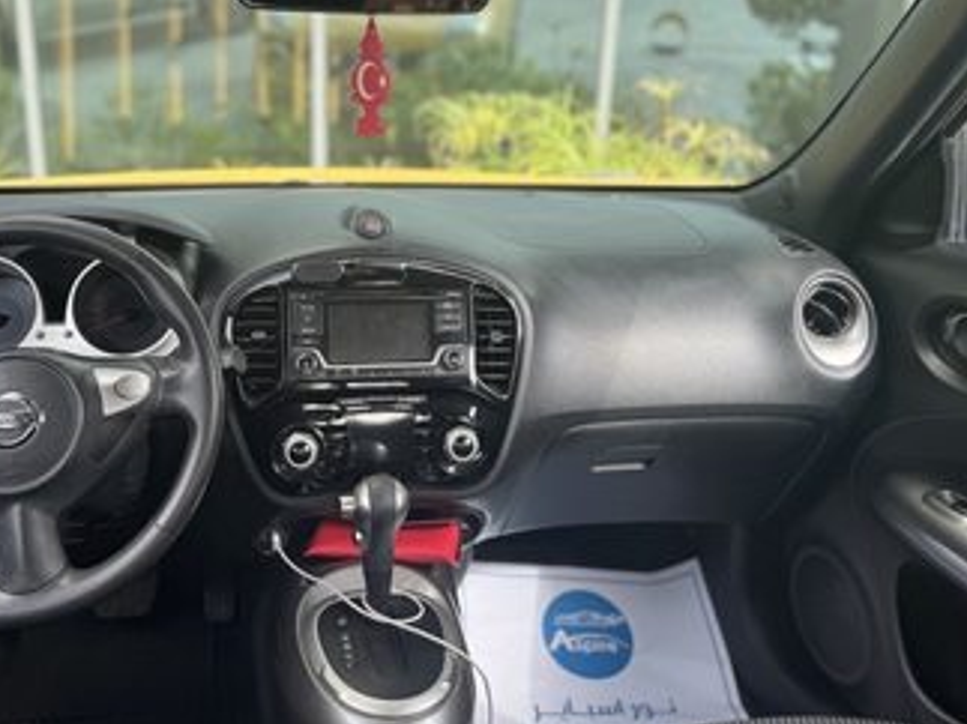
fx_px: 949
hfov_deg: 53.7
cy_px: 220
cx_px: 409
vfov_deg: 41.0
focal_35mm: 34
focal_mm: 6.76
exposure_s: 1/170
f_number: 1.78
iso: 64
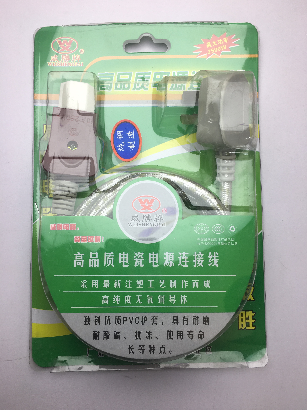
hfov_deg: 48.2
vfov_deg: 61.7
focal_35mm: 29
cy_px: 205
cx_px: 154
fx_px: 343
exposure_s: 1/109
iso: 25
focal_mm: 4.15
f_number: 2.2
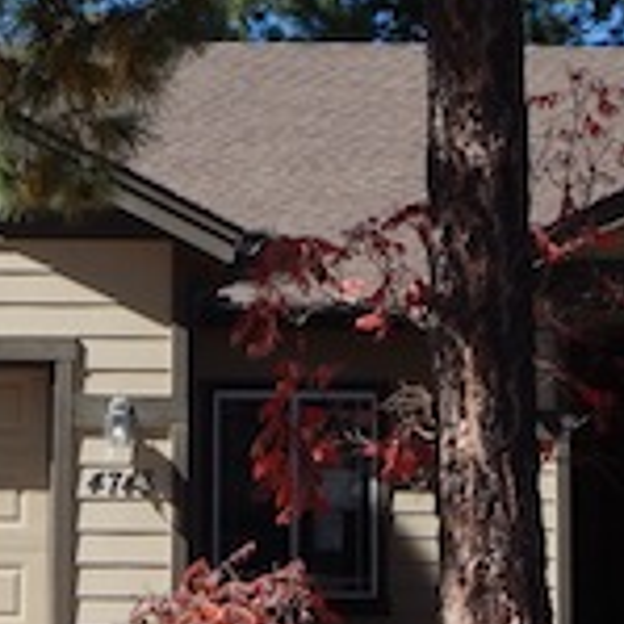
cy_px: 356
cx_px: 63
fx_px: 2712
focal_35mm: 133
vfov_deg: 13.1
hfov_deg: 13.0
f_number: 3.3
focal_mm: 6.1
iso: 125
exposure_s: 1/1000
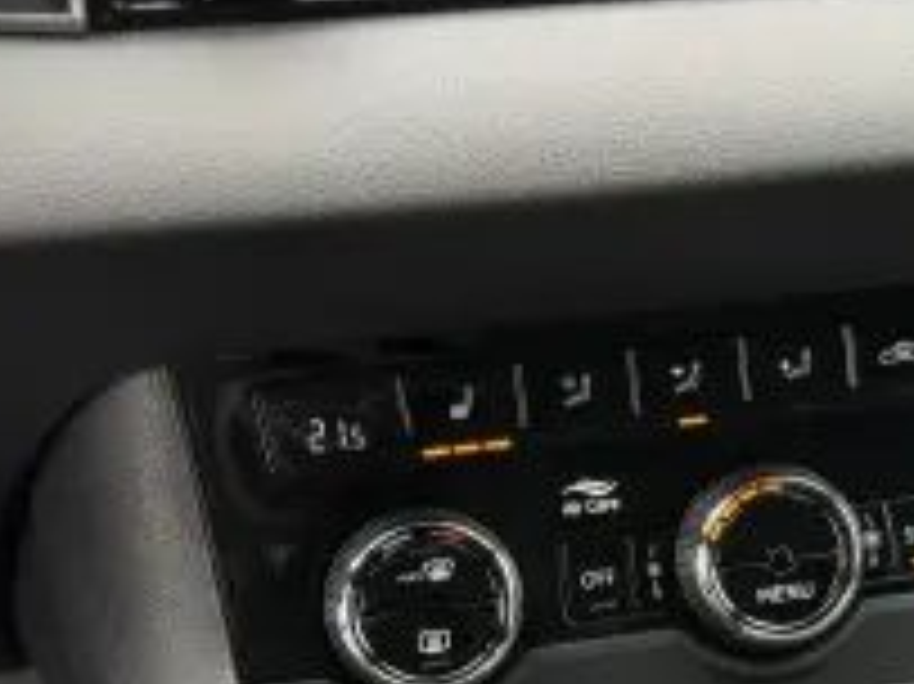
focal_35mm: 85
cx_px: 774
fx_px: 2243
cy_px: 504
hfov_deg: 22.6
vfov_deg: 17.3
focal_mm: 6.76
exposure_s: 1/205
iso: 200
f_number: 1.78
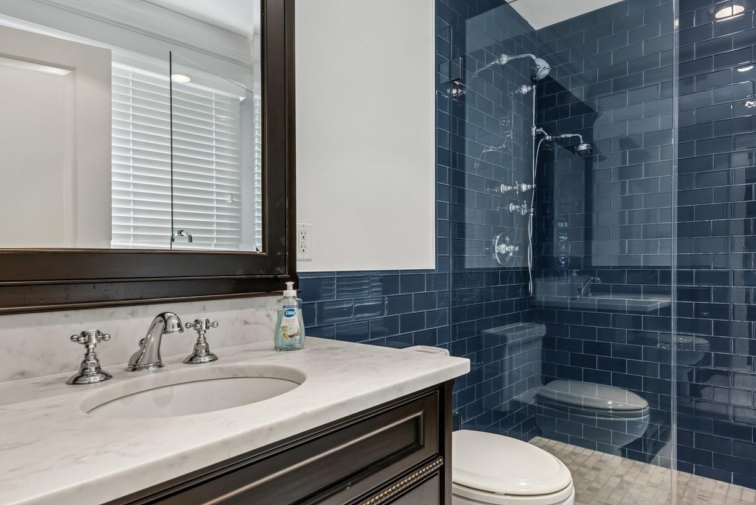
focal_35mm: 21
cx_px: 447
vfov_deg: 59.5
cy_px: 270
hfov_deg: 80.4
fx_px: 441
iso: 200
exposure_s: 1/8
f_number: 9
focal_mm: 16
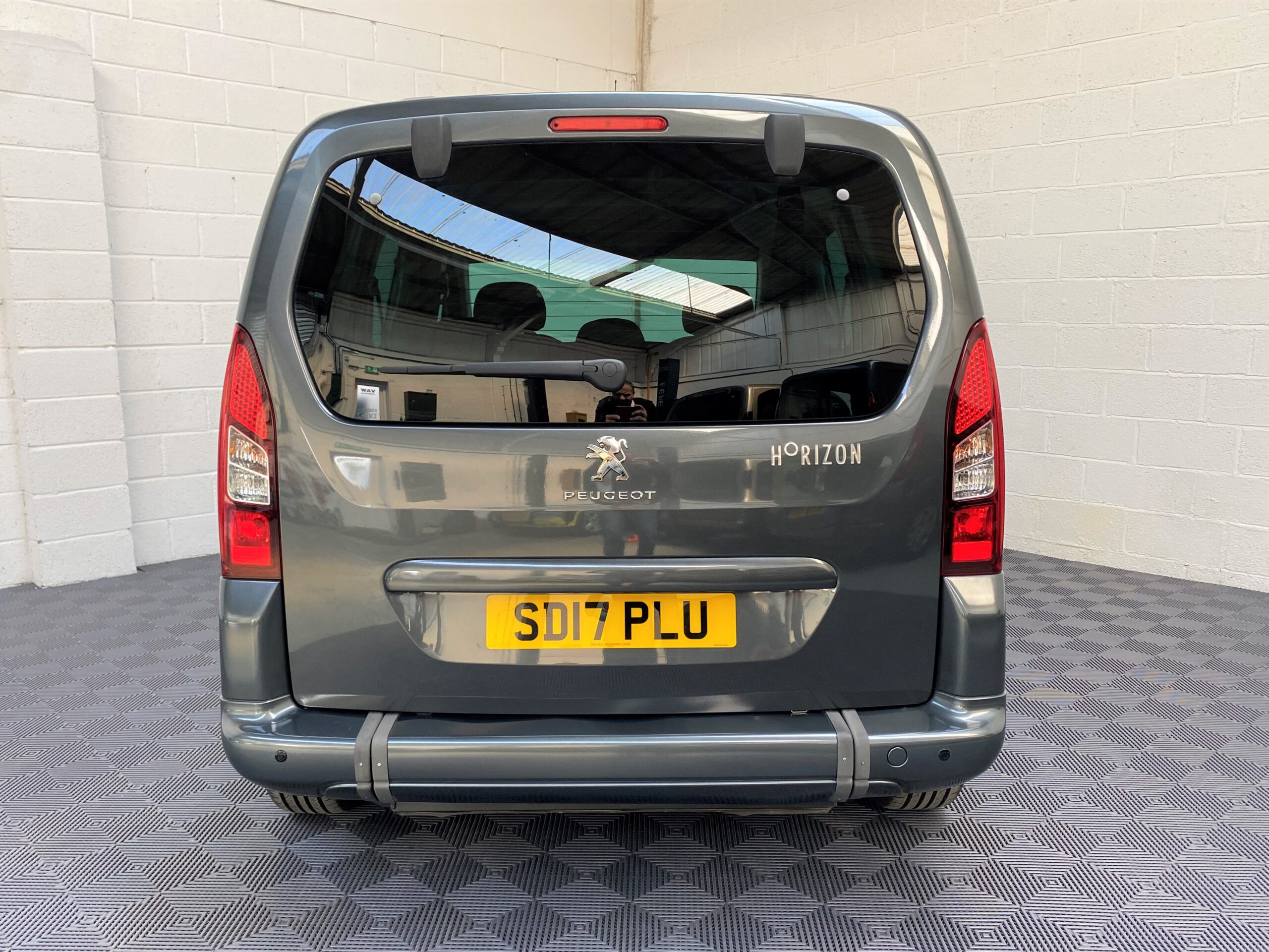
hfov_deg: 67.3
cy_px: 476
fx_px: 953
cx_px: 634
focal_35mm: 26
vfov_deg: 53.1
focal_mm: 4.25
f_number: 1.8
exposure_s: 1/121
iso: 100
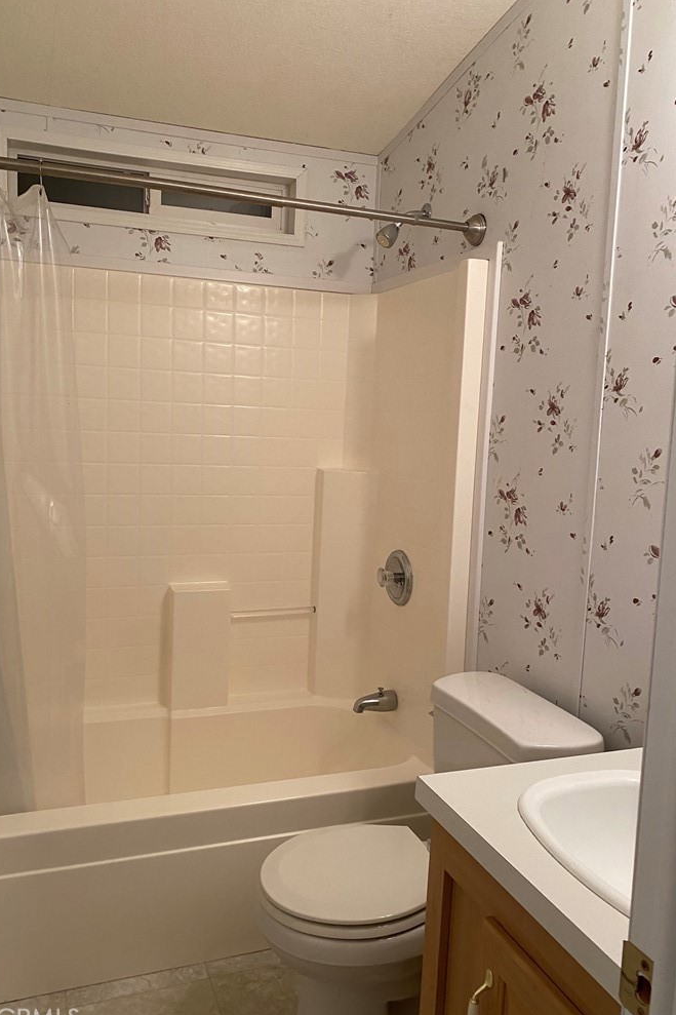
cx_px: 300
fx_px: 789
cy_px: 507
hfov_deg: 46.3
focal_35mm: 28
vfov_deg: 65.5
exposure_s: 1/60
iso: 160
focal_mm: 4.25
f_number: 1.8
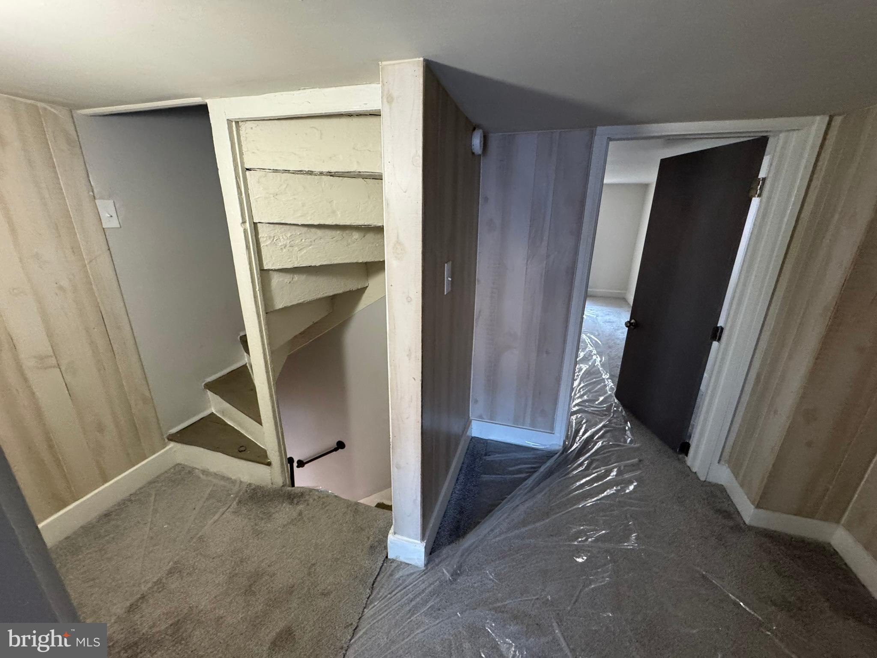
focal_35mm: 14
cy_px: 329
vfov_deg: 85.7
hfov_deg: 102.1
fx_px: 355
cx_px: 438
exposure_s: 1/60
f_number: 2.2
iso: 500
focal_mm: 2.22
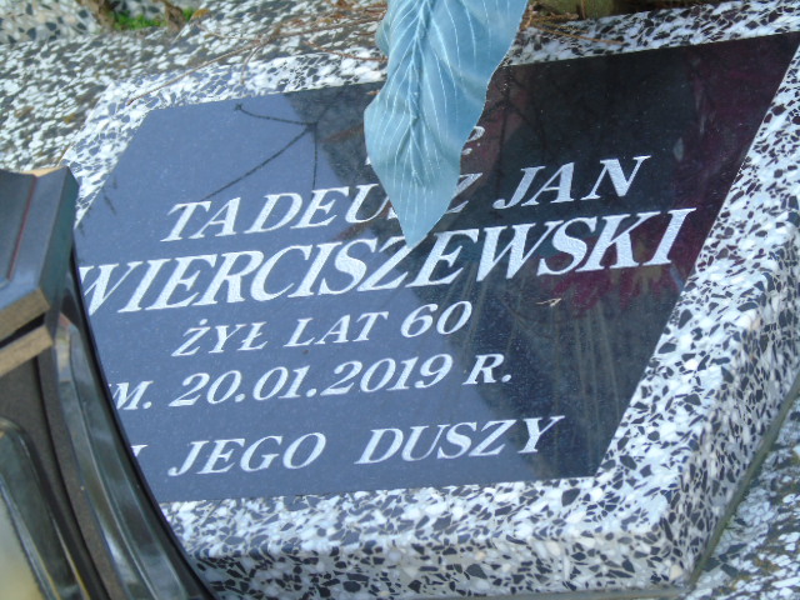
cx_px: 400
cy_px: 300
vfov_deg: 8.0
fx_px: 4299
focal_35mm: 186
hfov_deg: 10.6
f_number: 5
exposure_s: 1/125
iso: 250
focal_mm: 33
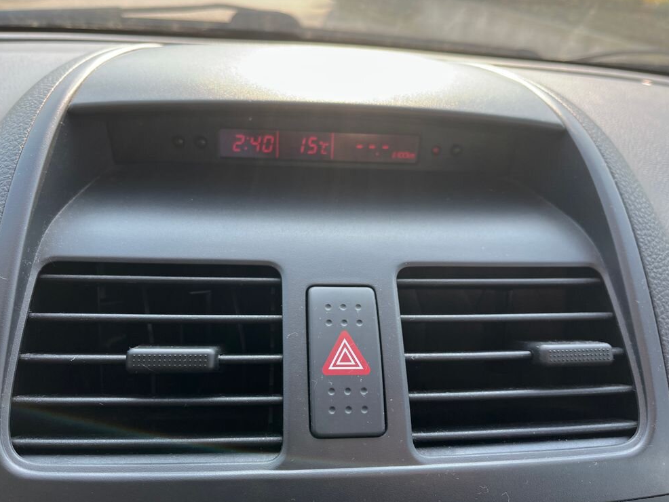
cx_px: 323
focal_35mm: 27
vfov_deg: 51.4
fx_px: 522
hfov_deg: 65.3
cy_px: 257
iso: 50
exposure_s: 1/412
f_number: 1.6
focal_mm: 5.1
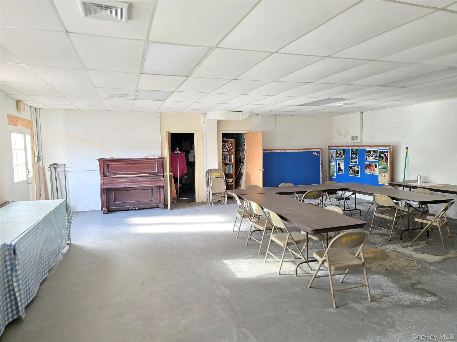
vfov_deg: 58.9
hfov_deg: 73.9
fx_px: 304
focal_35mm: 23
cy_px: 171
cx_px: 228
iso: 800
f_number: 1.7
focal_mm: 6.3
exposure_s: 1/120
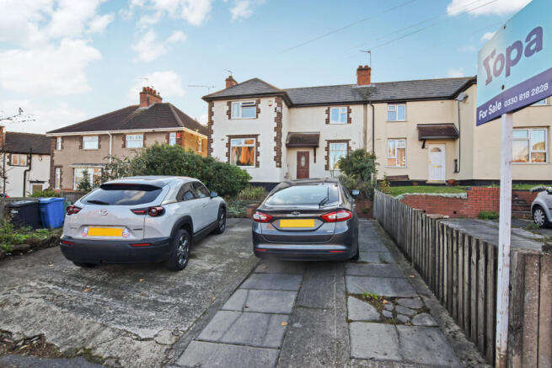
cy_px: 184
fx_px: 253
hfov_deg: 95.0
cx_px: 276
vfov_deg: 72.1
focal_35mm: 16
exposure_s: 1/200
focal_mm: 11
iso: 400
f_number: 7.1
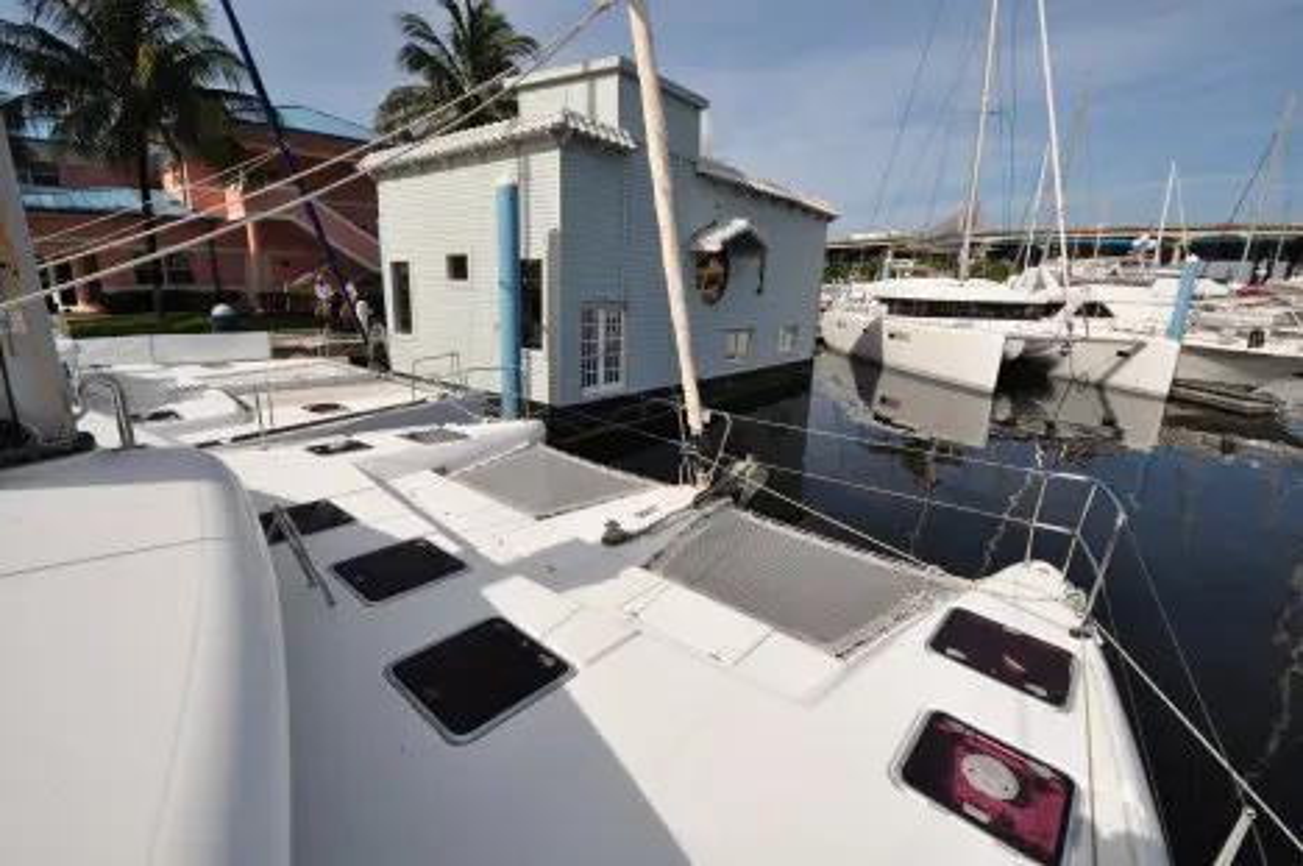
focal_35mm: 15
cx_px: 652
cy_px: 433
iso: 200
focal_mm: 10
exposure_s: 1/400
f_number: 11
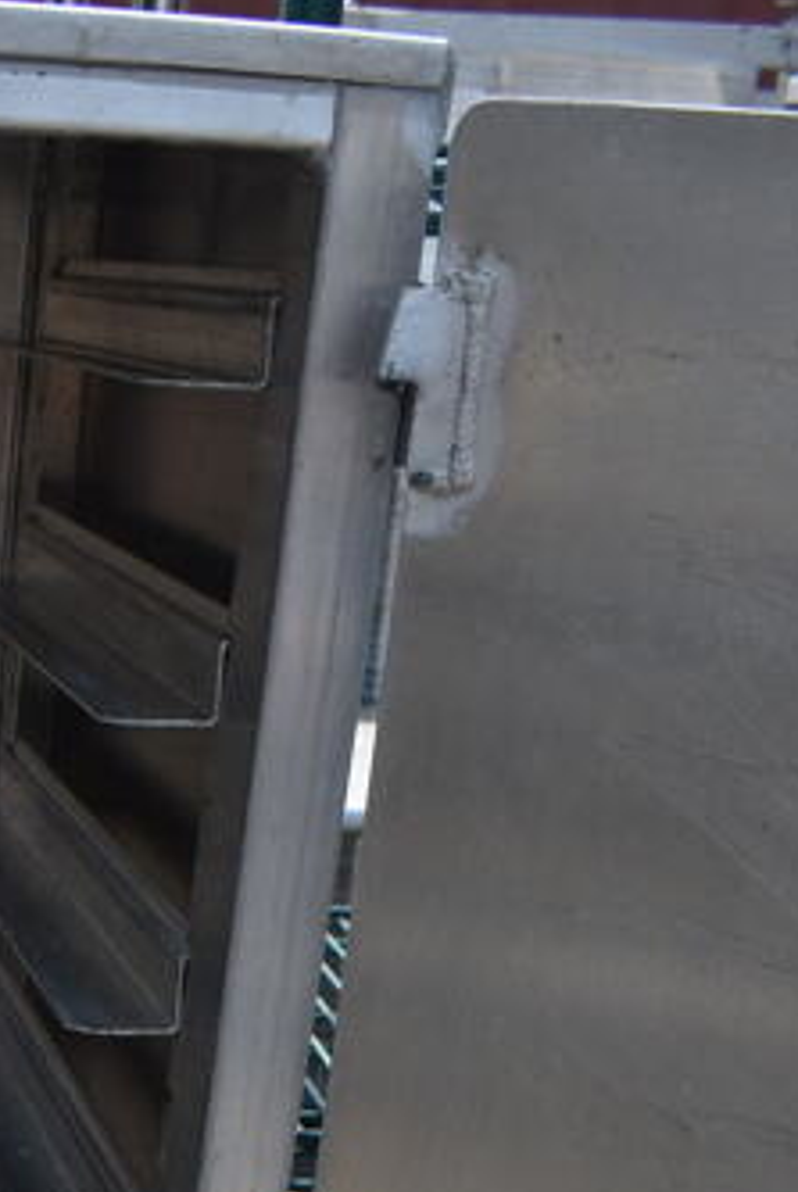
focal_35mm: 74
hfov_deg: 17.3
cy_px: 1591
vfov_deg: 23.7
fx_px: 2453
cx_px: -265
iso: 160
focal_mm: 18
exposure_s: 1/250
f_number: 8
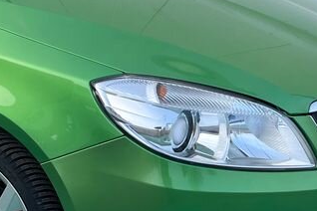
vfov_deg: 15.7
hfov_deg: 22.4
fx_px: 766
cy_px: 102
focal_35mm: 87
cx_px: -6
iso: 50
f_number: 1.6
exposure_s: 1/951
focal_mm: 5.1
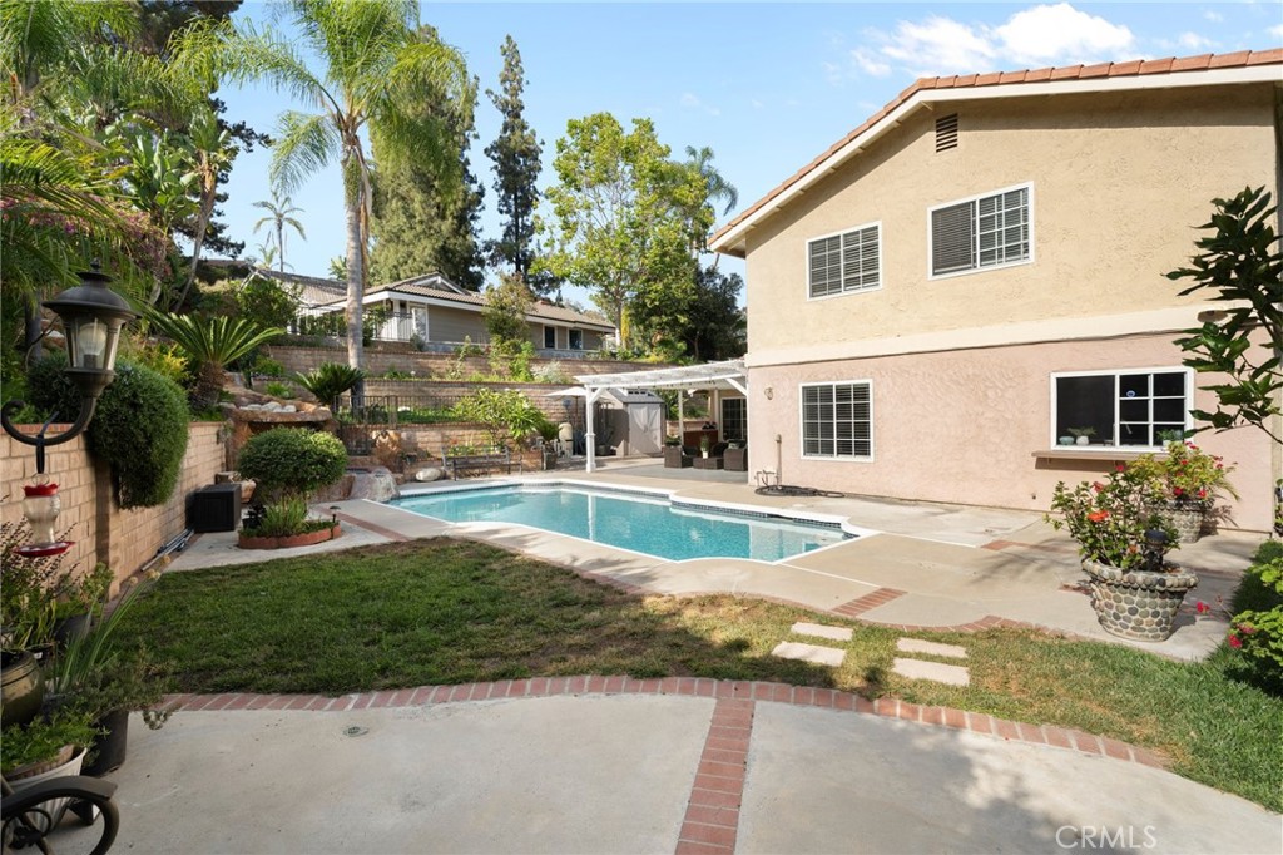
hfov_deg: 96.8
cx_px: 642
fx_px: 570
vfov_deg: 73.7
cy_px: 428
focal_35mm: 16
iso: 400
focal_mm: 16
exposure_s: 1/160
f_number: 7.1
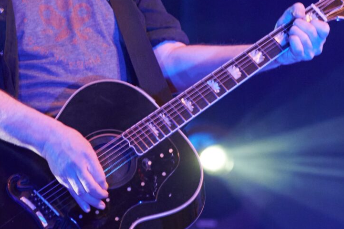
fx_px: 3326
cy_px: 42
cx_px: 45
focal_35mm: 348
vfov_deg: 4.0
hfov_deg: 5.9
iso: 2500
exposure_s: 1/200
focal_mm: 98
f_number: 2.8
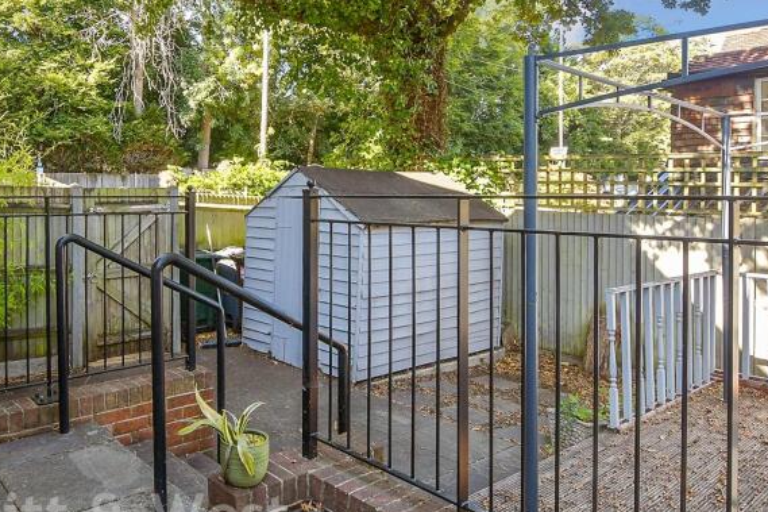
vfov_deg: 47.6
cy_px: 201
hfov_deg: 66.2
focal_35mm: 27
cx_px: 281
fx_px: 576
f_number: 8
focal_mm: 10
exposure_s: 1/40
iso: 160
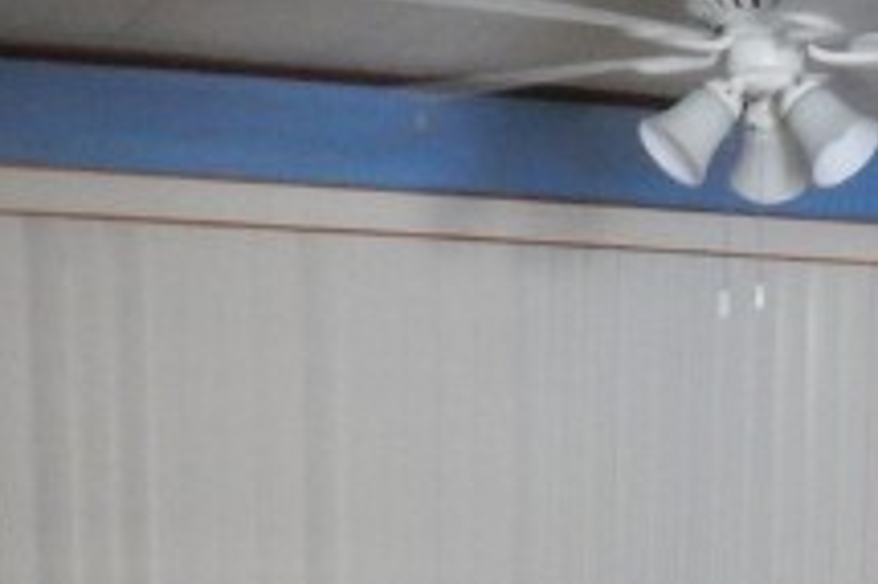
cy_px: 1103
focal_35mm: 114
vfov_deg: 11.1
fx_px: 2778
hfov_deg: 17.7
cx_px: 768
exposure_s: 1/15
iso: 450
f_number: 3
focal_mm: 4
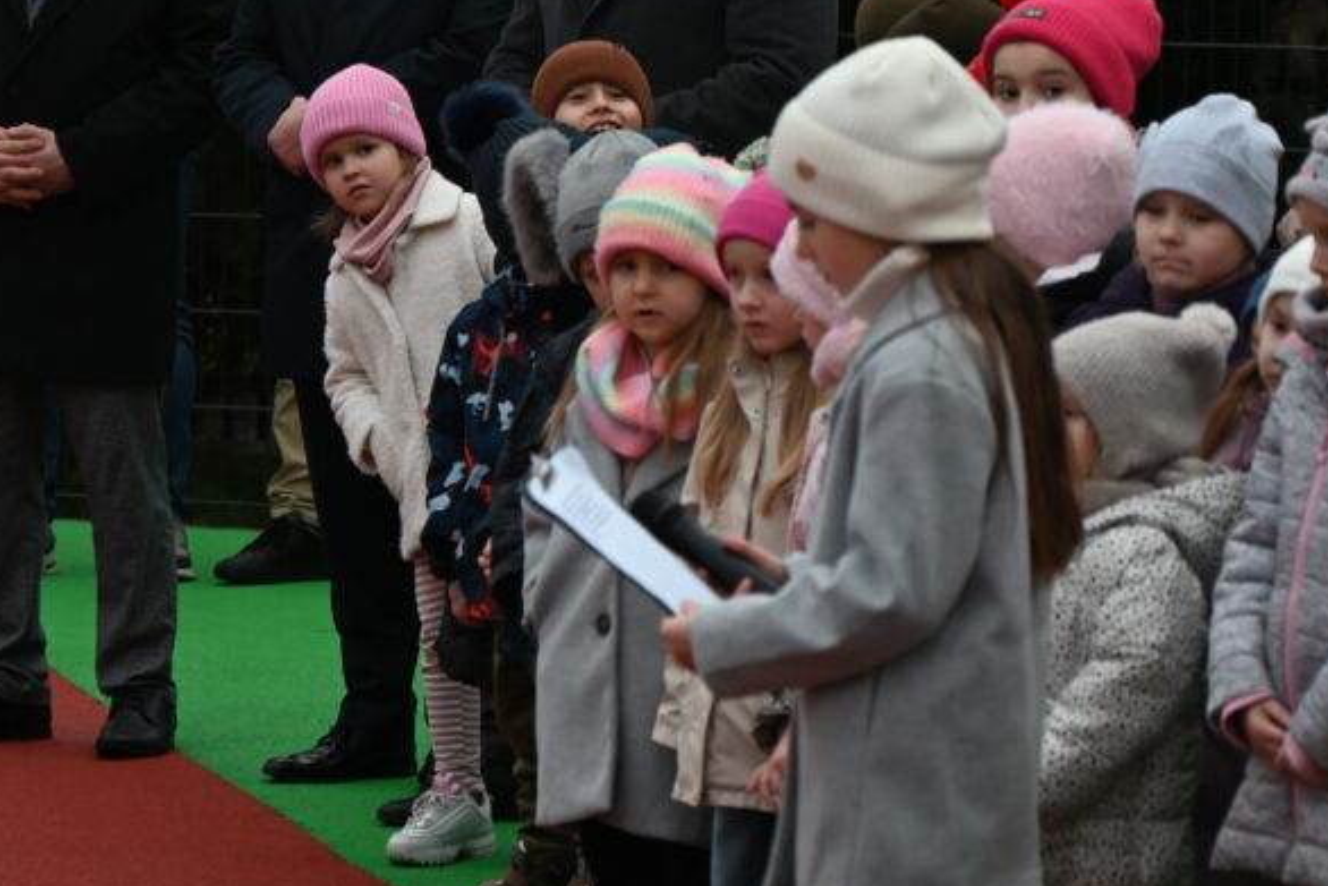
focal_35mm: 236
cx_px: 601
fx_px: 8707
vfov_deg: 5.8
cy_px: 168
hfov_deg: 8.7
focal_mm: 135
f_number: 6.3
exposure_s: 1/200
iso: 1100
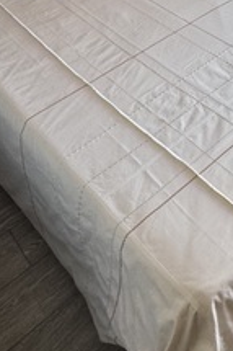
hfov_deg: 24.5
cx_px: 246
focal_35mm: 52
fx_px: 506
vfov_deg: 31.9
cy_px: -70
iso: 200
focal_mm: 2.22
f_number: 2.2
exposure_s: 1/99
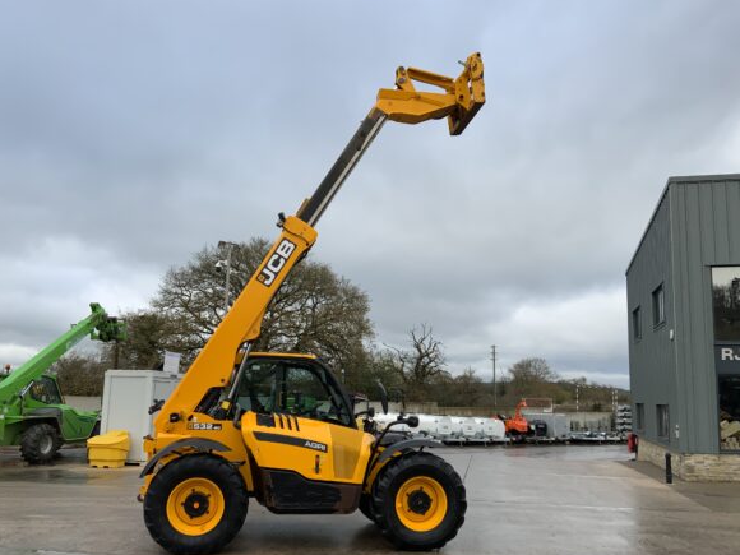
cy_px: 302
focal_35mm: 32
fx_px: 684
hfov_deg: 56.8
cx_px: 383
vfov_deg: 44.1
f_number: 1.8
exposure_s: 1/422
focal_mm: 3
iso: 16
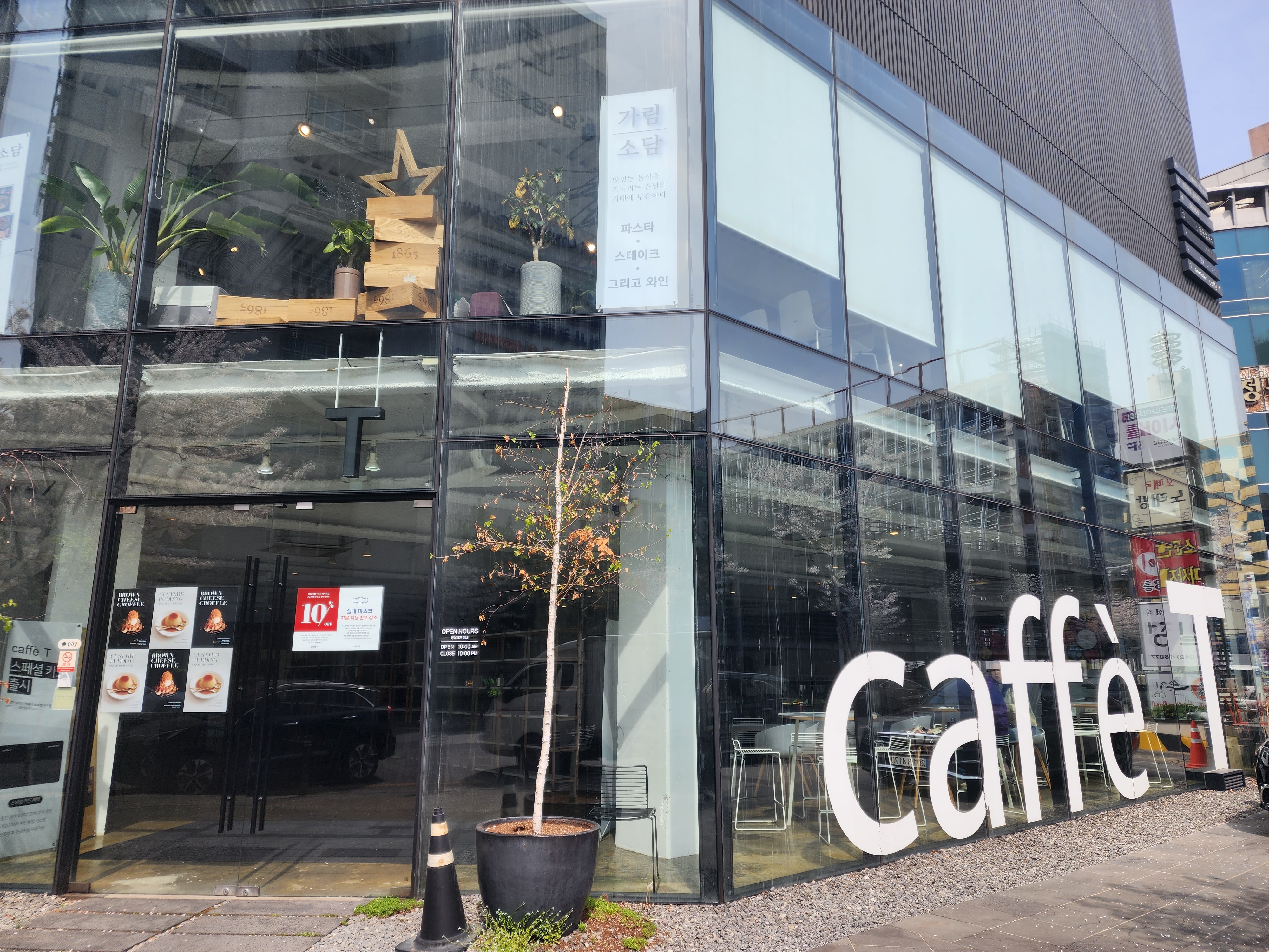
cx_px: 634
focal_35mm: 23
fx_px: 843
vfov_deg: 58.9
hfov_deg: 73.9
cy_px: 476
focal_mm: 6.4
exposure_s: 1/732
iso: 12
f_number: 1.8
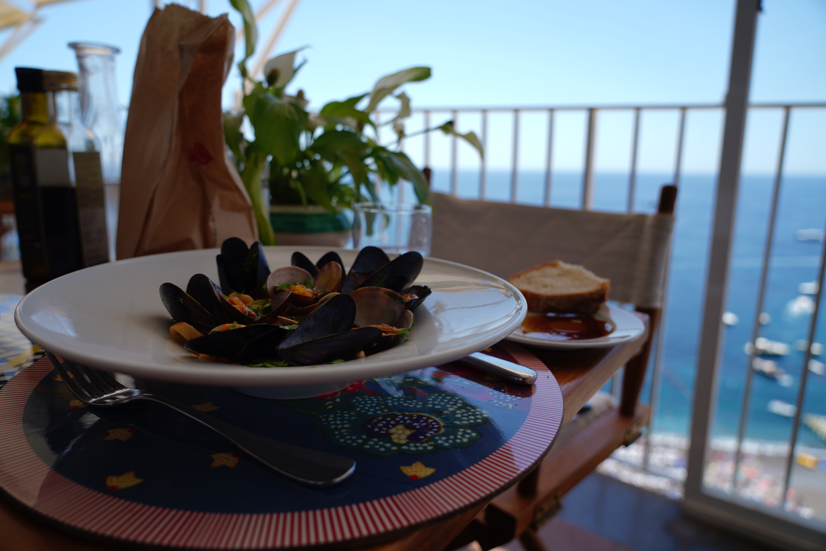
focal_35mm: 24
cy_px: 276
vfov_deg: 53.1
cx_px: 413
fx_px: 551
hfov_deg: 73.7
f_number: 4
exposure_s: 1/320
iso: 50
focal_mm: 24
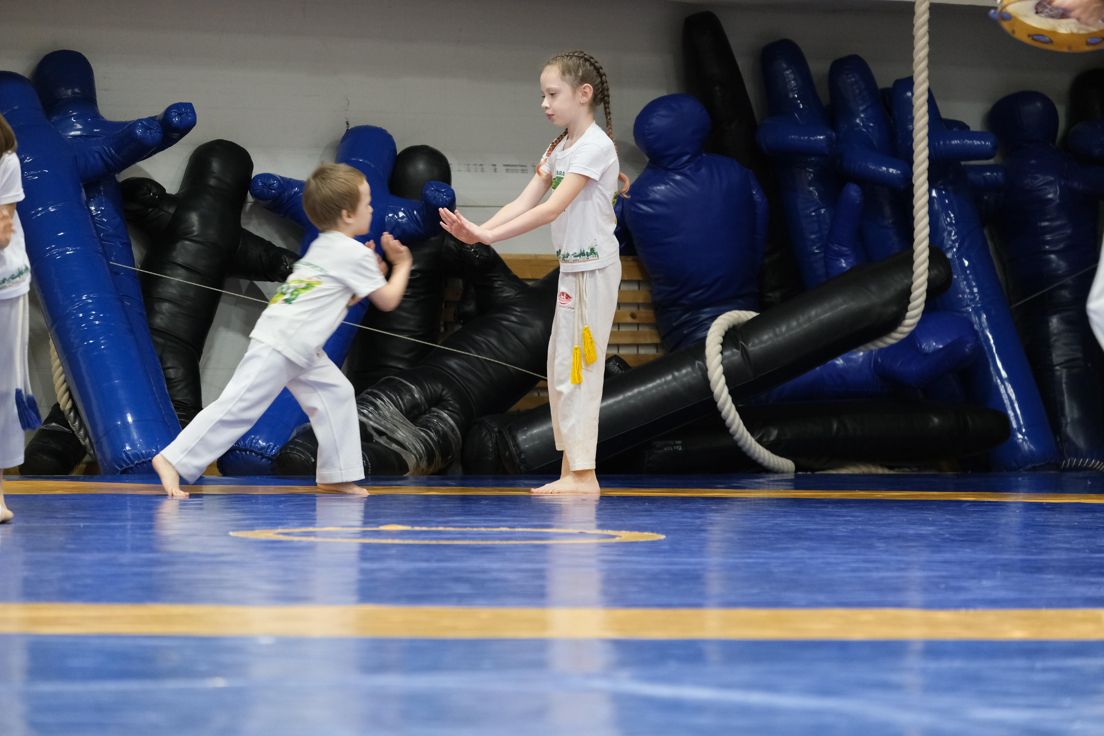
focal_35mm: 192
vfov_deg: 7.2
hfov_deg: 10.7
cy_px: 368
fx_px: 5888
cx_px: 552
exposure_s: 1/70
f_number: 4.4
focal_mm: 128
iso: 2000
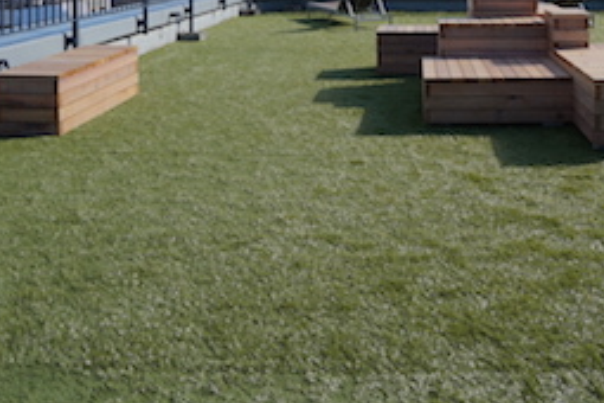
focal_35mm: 37
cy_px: -43
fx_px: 621
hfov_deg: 50.5
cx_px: 424
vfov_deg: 31.7
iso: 200
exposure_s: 1/200
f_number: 11
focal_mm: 10
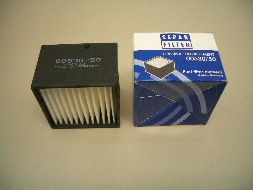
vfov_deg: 40.7
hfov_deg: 52.6
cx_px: 126
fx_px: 256
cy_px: 95
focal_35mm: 35
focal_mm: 5.8
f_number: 2.6
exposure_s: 1/100
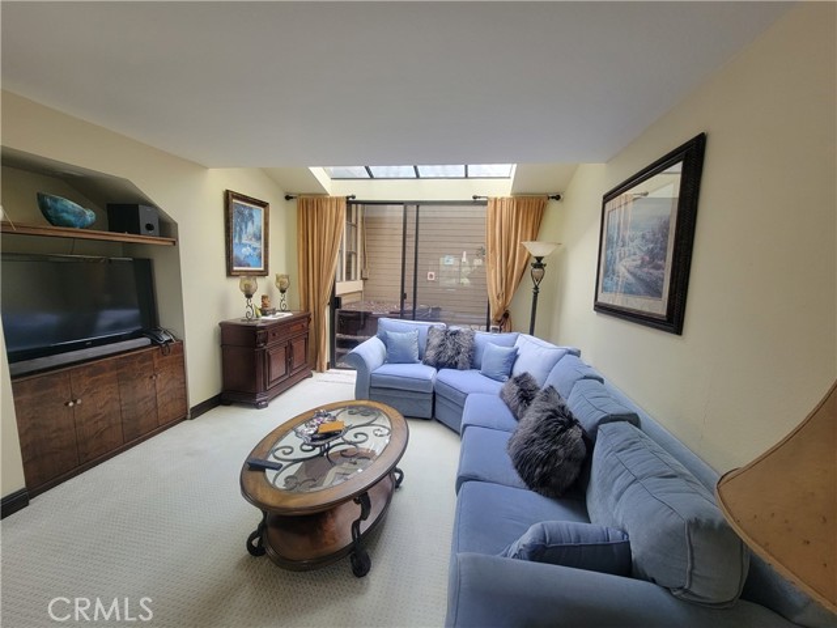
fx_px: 314
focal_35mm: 13
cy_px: 314
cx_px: 418
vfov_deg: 89.9
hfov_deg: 106.2
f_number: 2.2
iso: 100
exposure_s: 1/60
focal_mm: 2.2
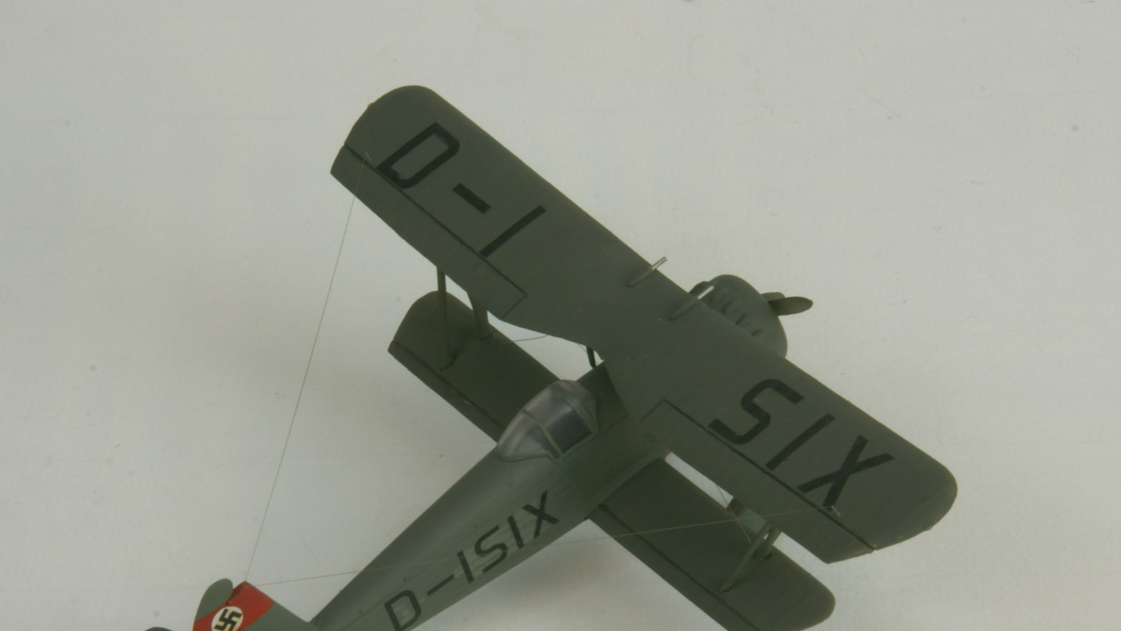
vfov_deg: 8.4
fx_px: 4300
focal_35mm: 145
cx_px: 527
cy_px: 450
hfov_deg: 14.9
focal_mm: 75
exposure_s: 1.3
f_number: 36
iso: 80
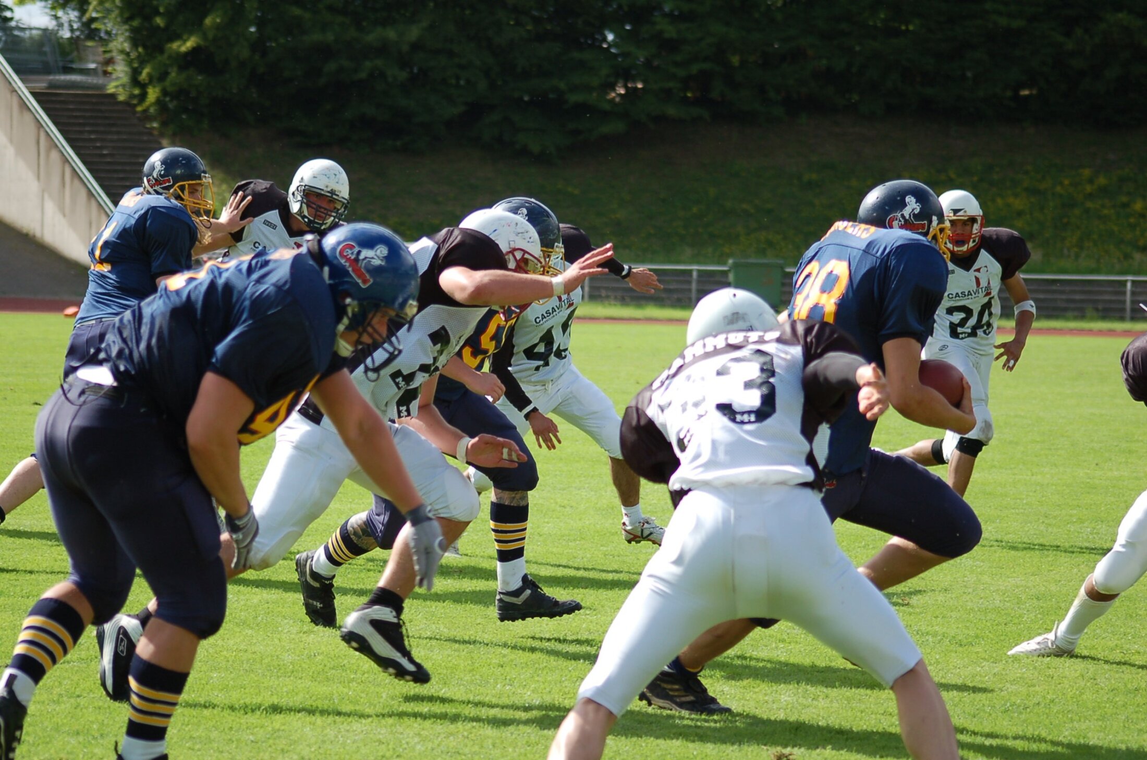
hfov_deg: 14.4
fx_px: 4532
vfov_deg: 9.6
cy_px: 380
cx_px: 574
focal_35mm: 142
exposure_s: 1/1000
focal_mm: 95
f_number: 4.2
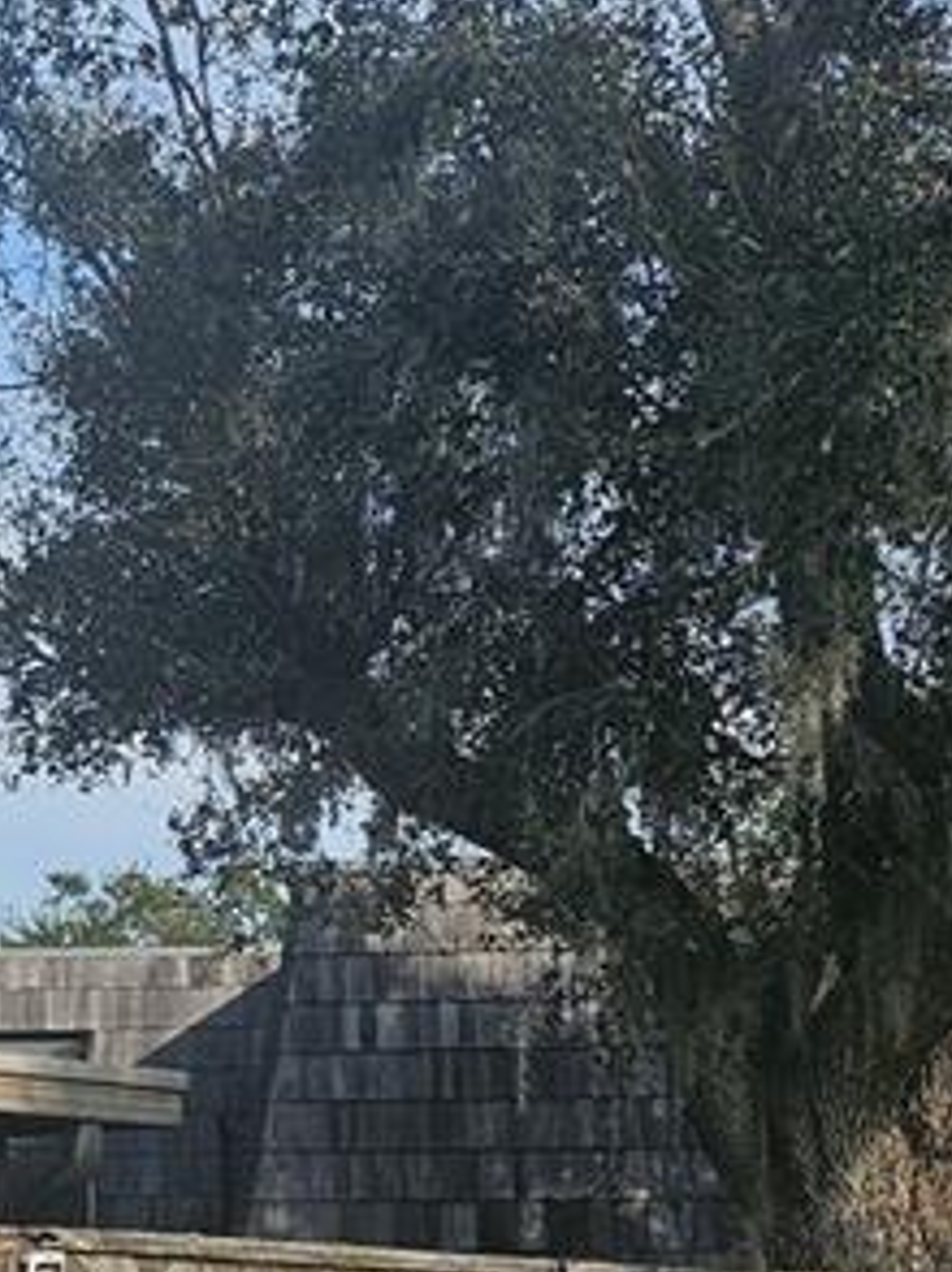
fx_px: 3452
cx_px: -199
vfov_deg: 20.7
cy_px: 995
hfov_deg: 15.1
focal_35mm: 94
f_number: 1.7
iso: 10
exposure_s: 1/761
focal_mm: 6.3
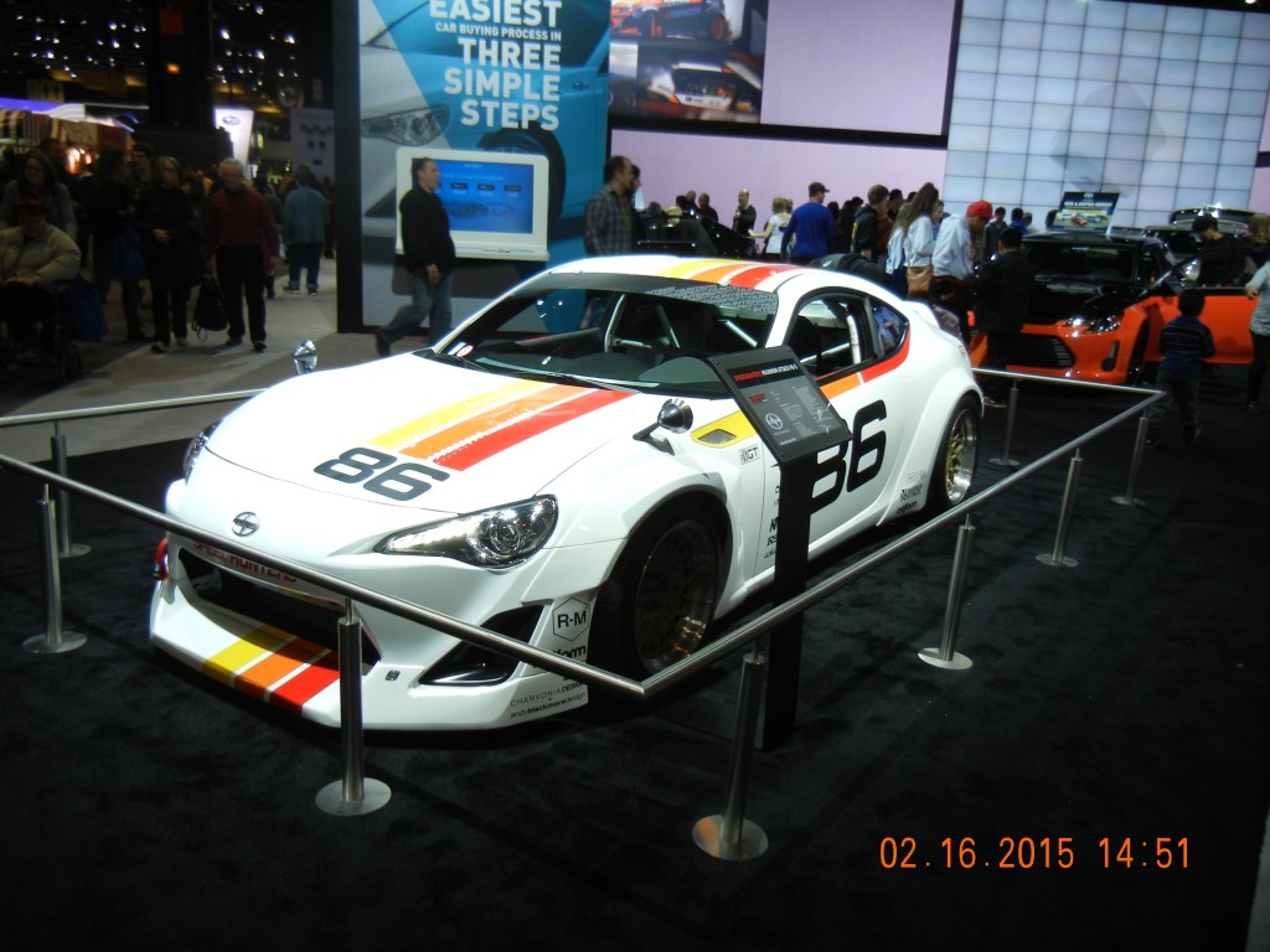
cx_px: 635
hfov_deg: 60.0
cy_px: 476
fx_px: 1101
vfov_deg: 46.8
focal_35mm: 30
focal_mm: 5.4
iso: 160
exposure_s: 1/74.1
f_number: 3.5
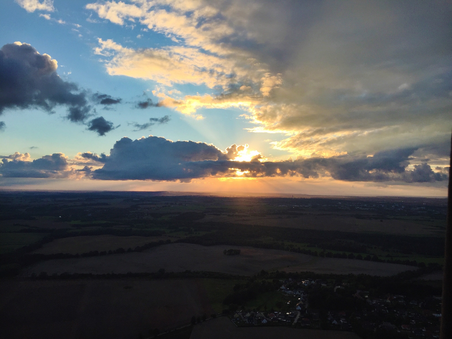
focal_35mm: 29
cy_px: 170
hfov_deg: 61.7
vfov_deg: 48.2
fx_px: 379
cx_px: 226
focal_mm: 4.15
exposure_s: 1/1276
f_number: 2.2
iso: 32
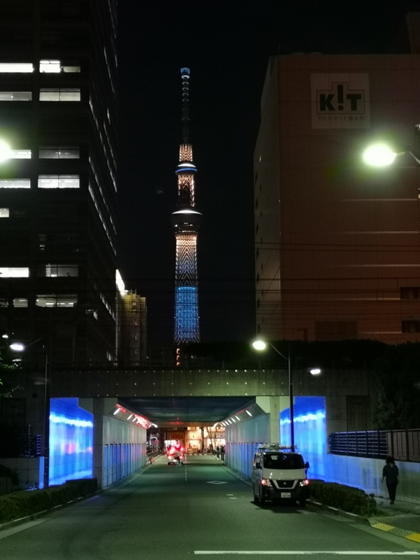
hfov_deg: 25.2
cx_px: 210
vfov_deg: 33.2
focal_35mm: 58
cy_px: 280
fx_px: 938
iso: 500
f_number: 1.8
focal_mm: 3.95
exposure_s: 1/25
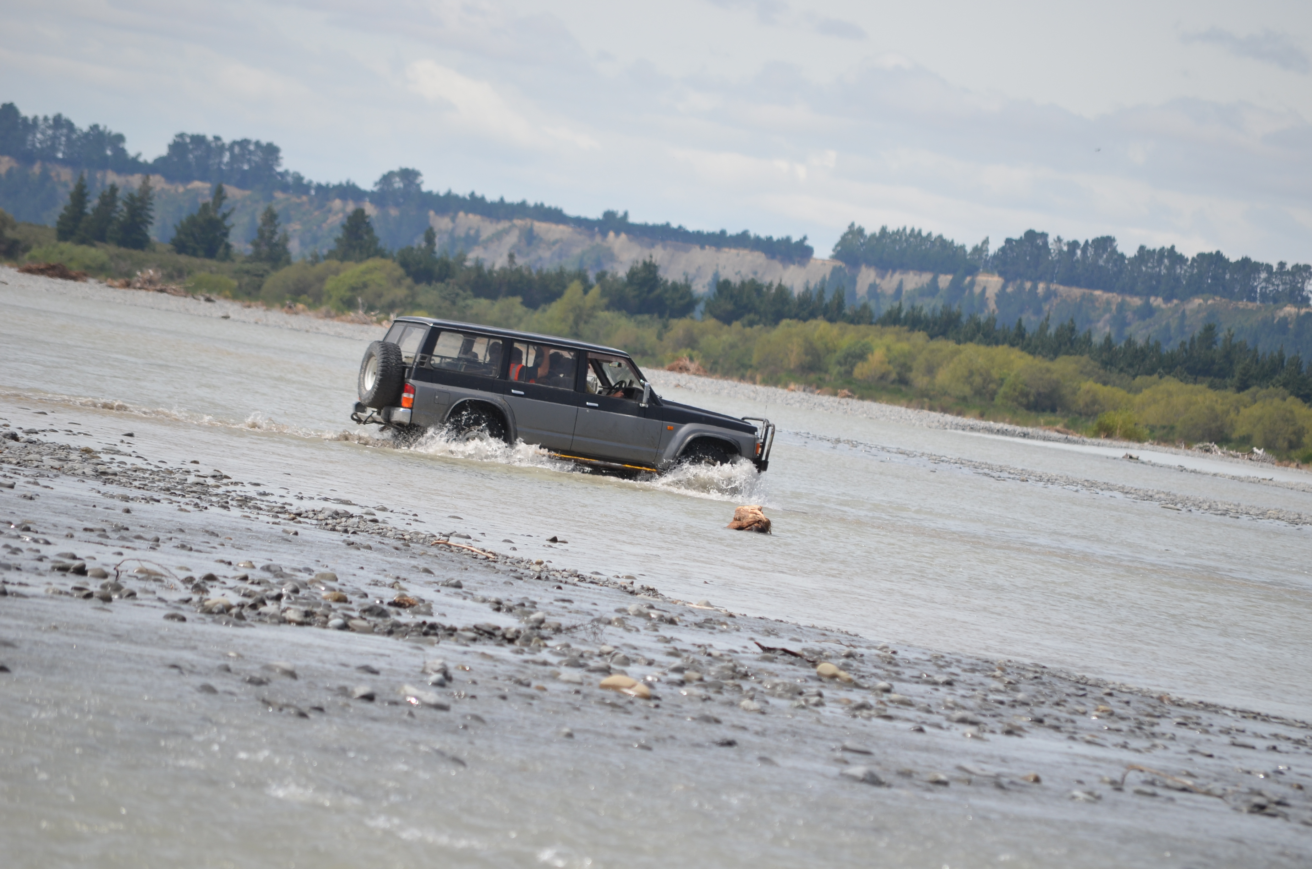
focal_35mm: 300
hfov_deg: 6.9
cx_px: 656
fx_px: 10911
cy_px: 434
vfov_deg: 4.6
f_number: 7.1
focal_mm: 200
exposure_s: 1/800
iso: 200
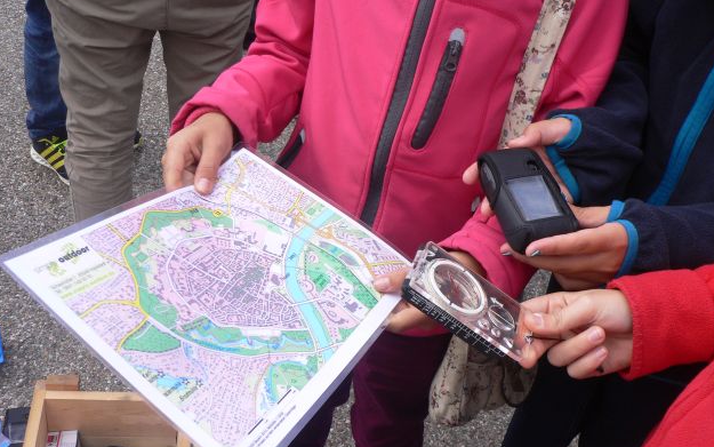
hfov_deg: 51.5
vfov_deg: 33.5
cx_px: 359
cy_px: 256
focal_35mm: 38
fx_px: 740
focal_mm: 5.8
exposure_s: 1/125
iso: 80
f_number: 5.6
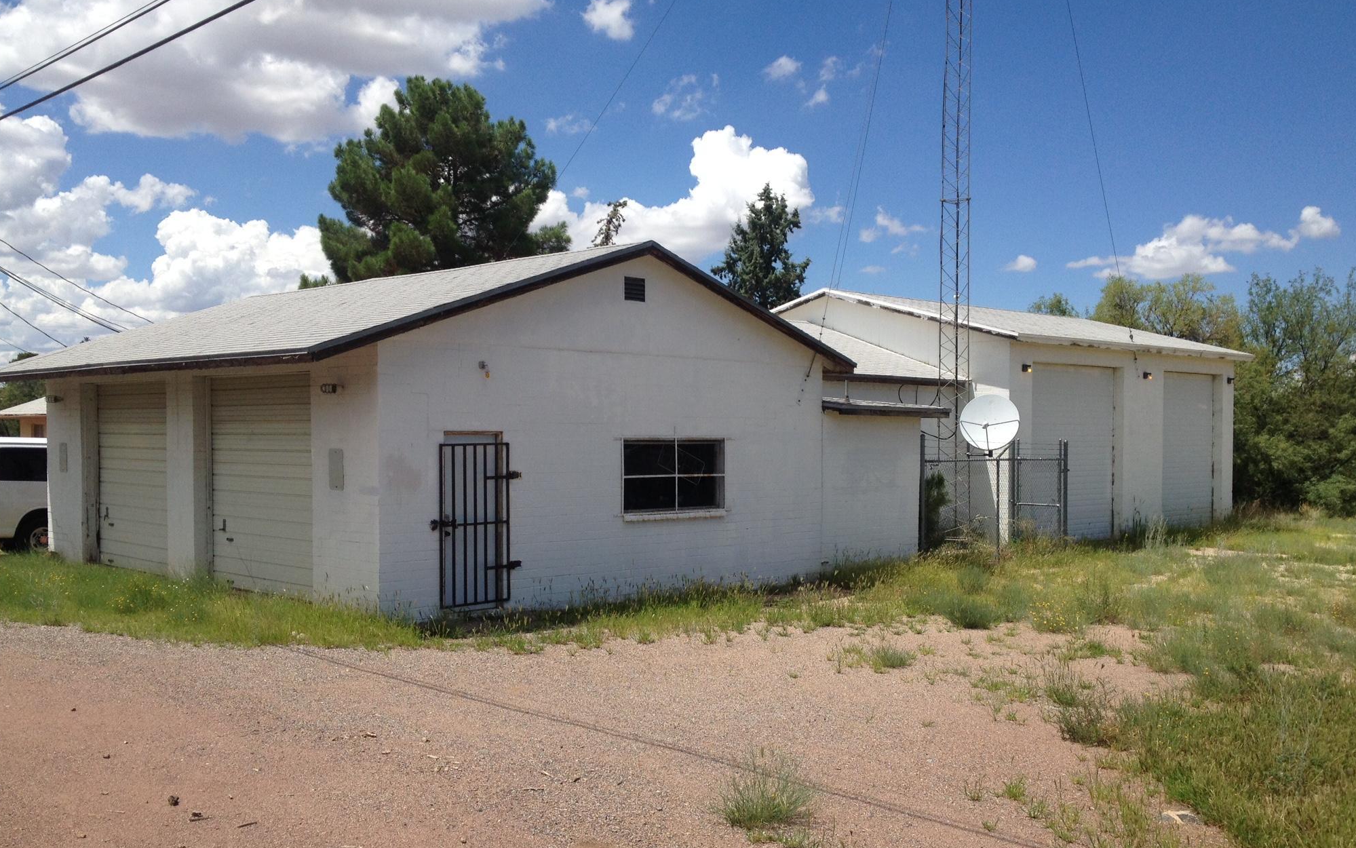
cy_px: 459
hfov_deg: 51.5
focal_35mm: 38
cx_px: 685
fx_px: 1405
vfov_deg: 33.6
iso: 50
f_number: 2.4
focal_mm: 4.28
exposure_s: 1/2513
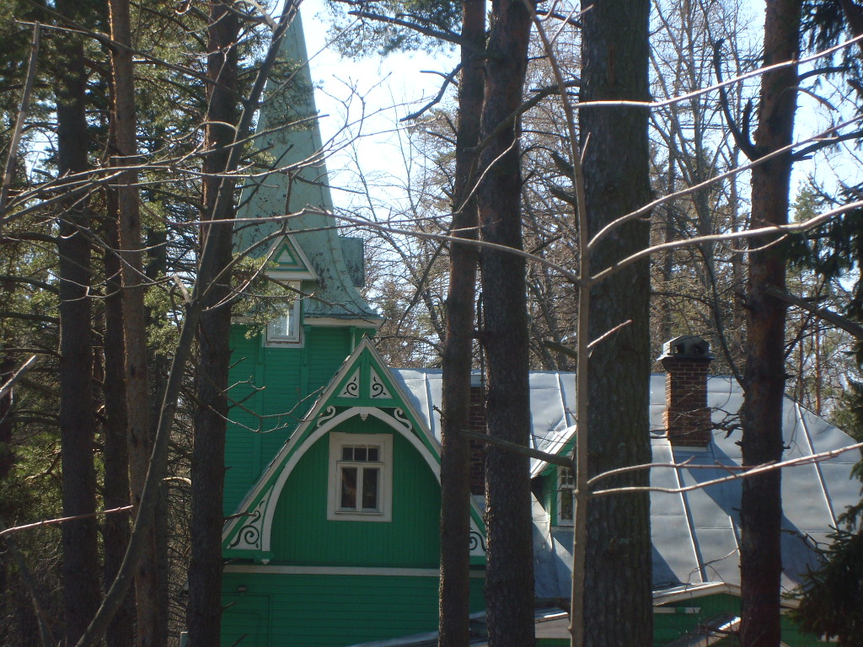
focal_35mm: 105
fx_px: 2618
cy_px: 324
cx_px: 432
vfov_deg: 14.1
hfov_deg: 18.7
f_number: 4.9
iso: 50
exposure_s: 1/209
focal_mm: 17.4
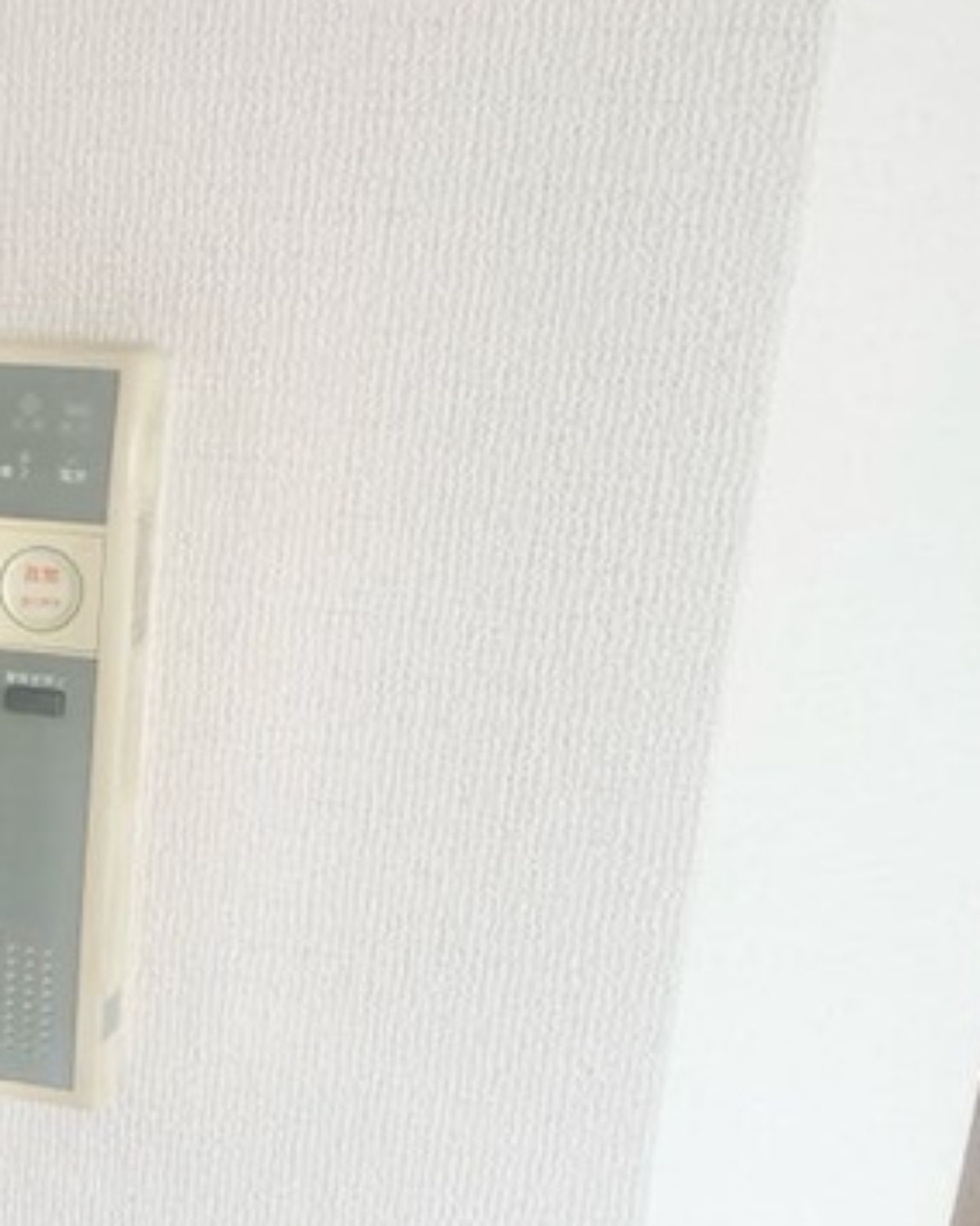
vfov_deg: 37.2
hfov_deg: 27.7
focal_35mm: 50
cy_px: 744
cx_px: -97
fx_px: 1813
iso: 32
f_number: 1.6
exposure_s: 1/432
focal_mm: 4.2
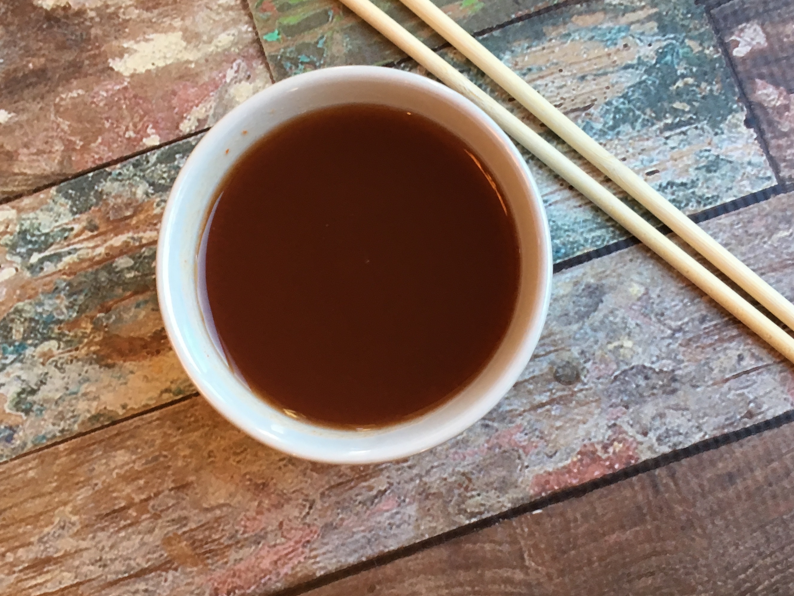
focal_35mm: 44
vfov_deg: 32.8
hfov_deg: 42.9
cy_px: 243
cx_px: 402
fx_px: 1009
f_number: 2.2
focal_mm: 4.15
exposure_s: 1/30
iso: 80
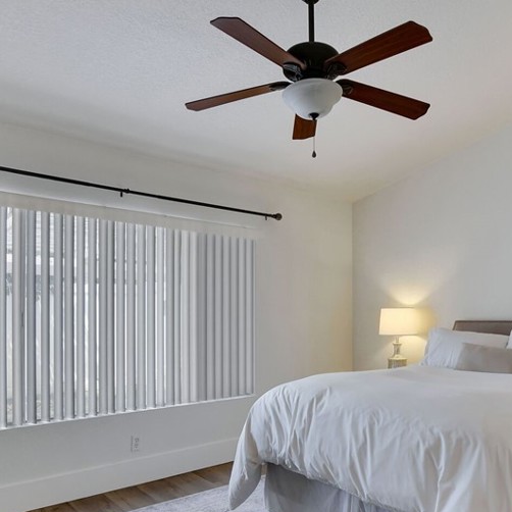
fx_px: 435
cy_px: 316
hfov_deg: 60.9
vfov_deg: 60.2
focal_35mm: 26
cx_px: 277
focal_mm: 10
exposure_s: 1/160
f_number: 6.3
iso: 400
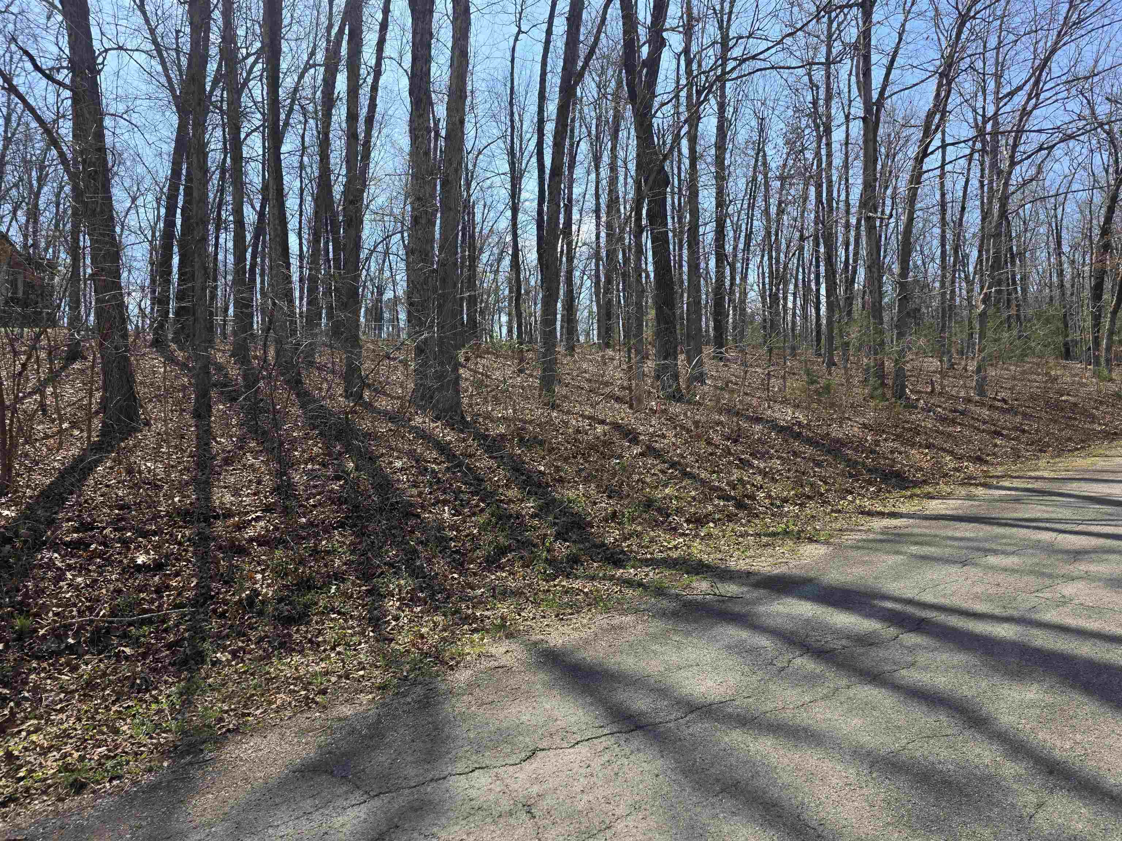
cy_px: 420
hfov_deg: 73.9
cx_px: 561
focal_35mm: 23
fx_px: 745
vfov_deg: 58.9
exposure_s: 1/2790
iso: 80
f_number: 1.7
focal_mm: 6.3
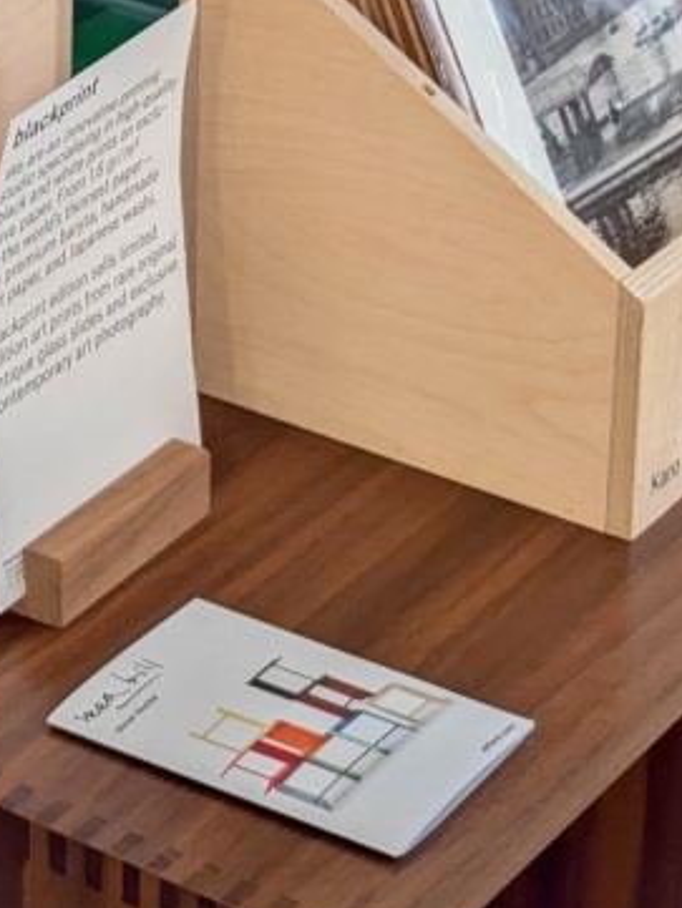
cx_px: 18
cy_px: -171
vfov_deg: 13.9
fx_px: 3623
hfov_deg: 10.7
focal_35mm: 138
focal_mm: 6.81
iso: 140
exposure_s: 1/99.9
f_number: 1.85
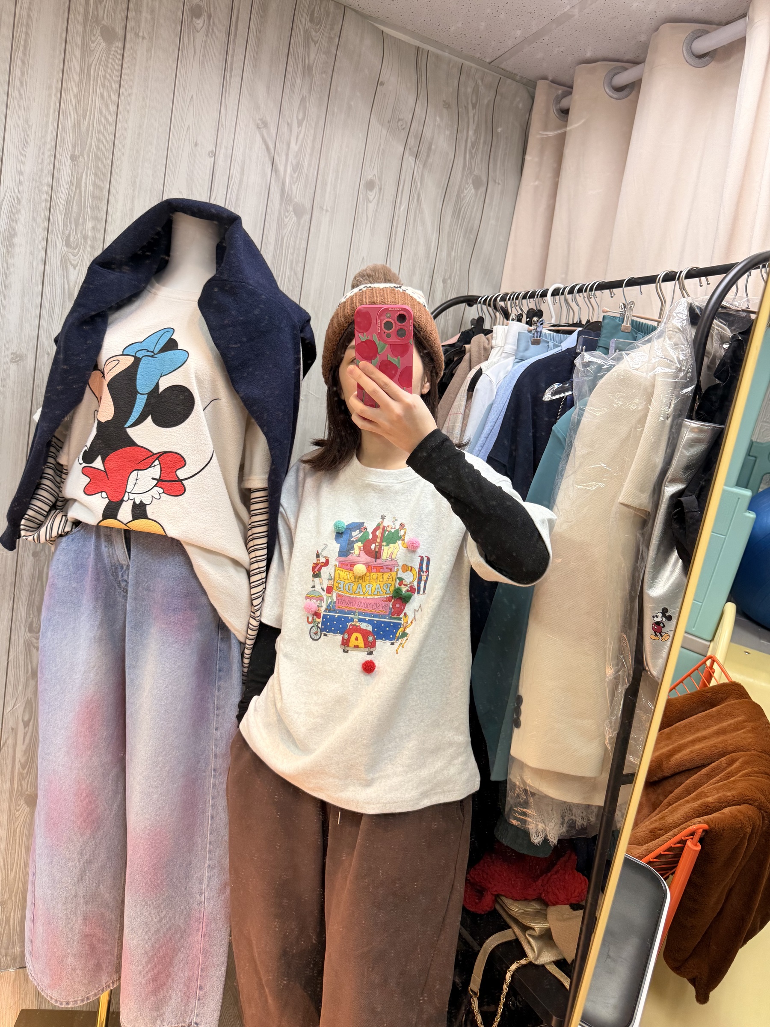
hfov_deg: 56.8
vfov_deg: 71.6
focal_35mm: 24
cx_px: 385
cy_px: 514
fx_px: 712
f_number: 1.78
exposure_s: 1/120
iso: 160
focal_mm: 6.76
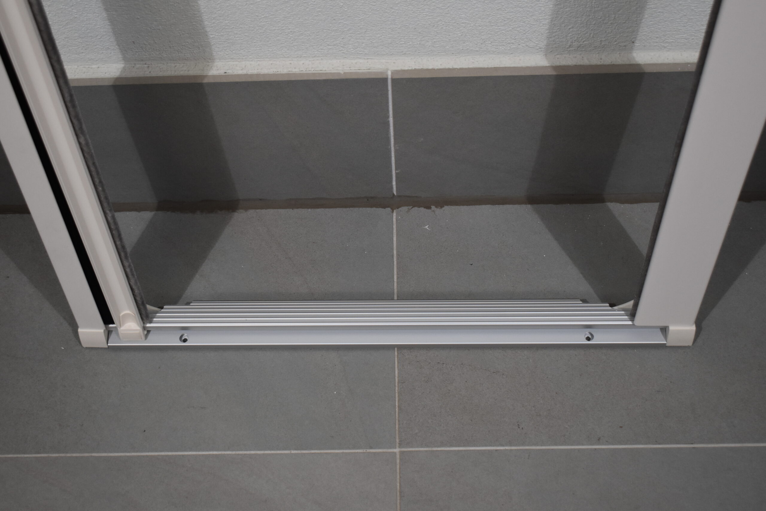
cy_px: 256
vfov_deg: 23.8
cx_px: 383
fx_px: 1213
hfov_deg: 35.1
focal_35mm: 57
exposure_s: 1/200
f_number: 4.8
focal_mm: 38
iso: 800
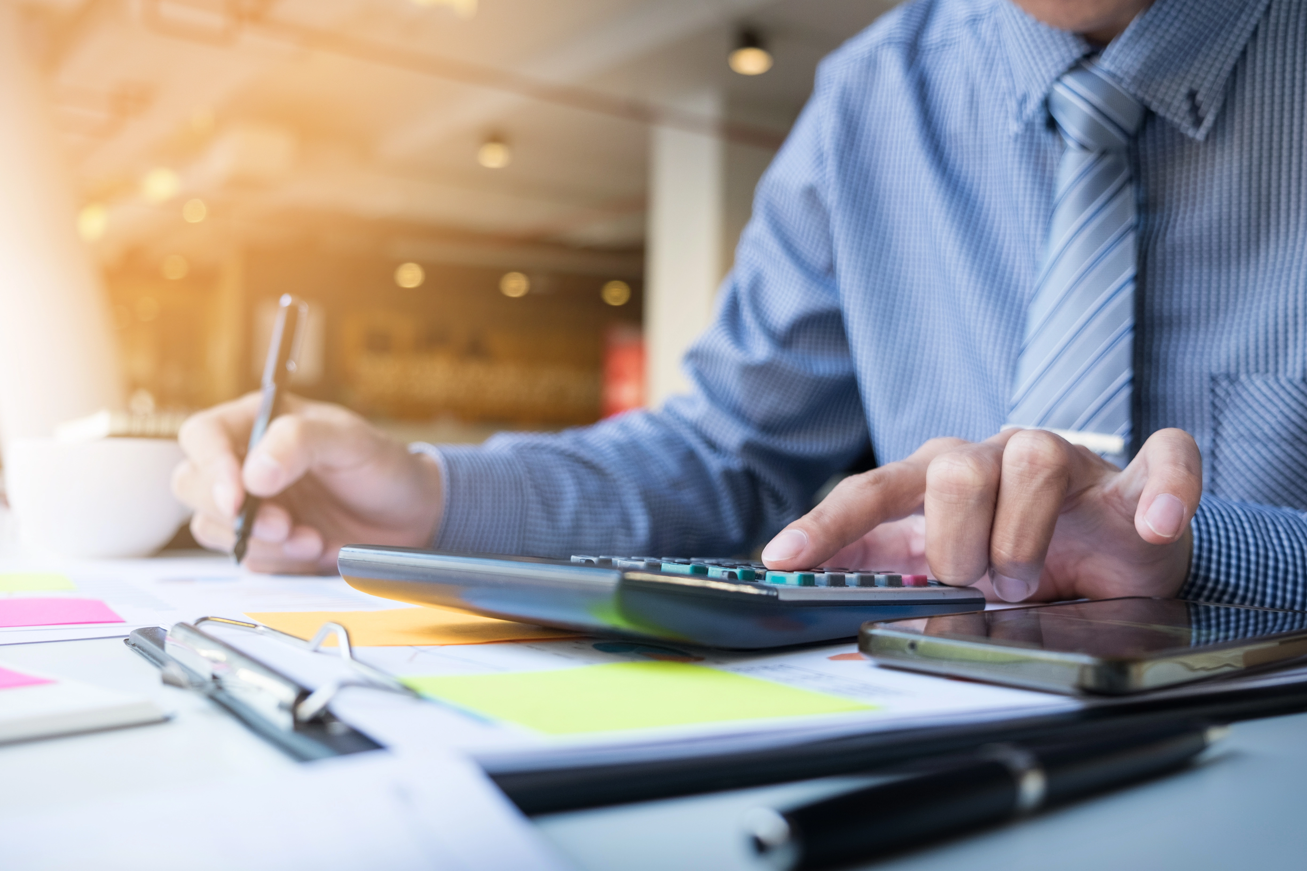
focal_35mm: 35
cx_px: 654
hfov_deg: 54.4
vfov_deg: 37.9
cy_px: 436
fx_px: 1271
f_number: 3.2
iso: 500
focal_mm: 23.3
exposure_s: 1/80
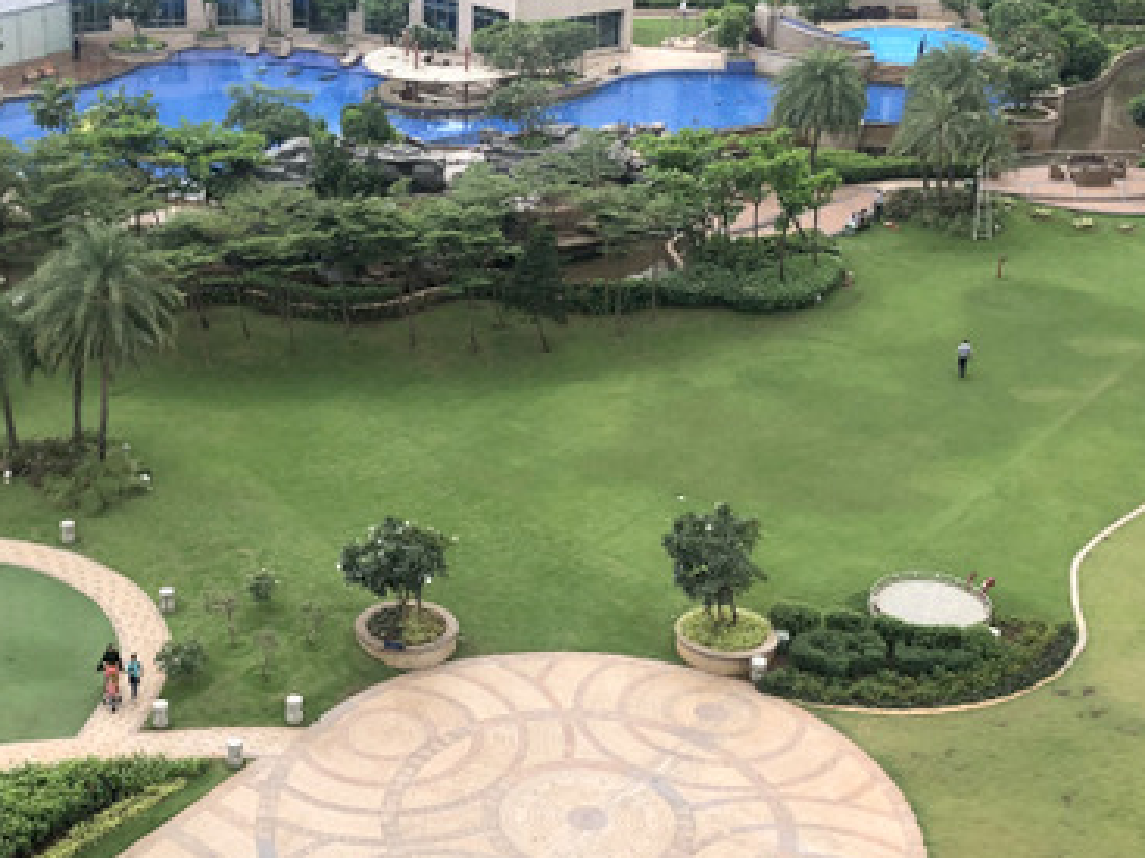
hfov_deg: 31.5
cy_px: 365
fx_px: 2017
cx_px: 409
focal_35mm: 61
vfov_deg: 24.0
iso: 20
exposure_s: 1/190
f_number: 1.8
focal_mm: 4
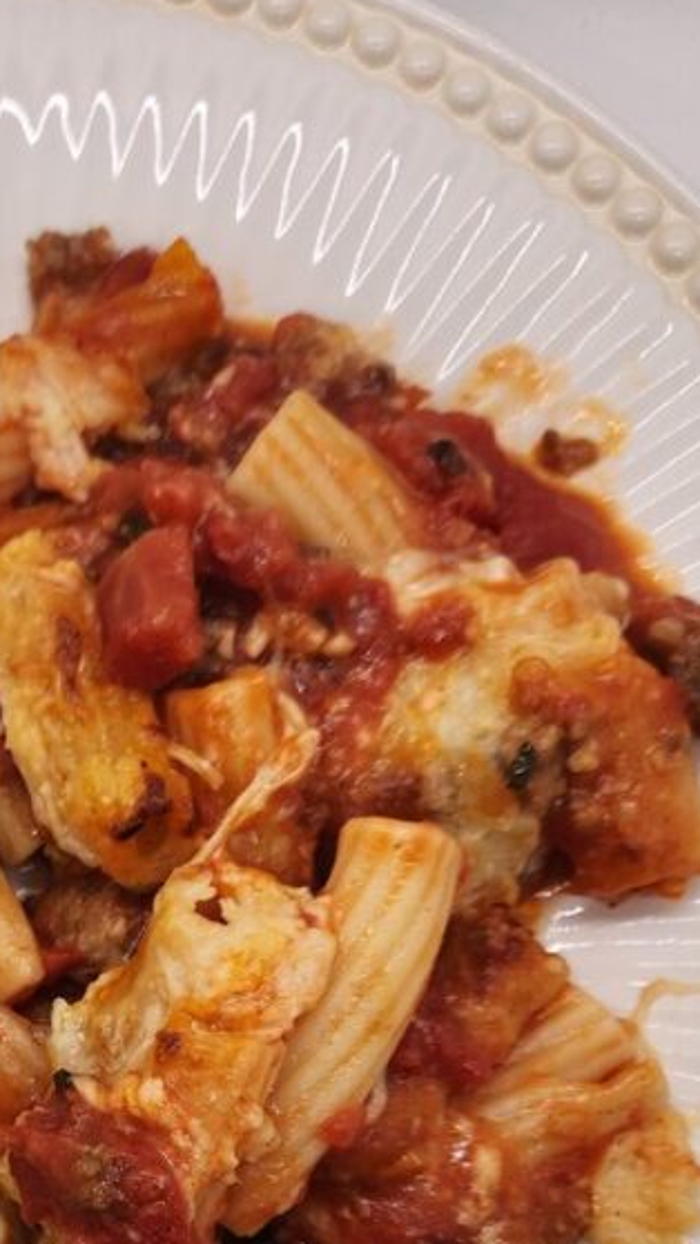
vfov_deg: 42.4
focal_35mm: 46
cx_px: -58
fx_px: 1517
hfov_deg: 24.4
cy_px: 1010
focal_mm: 5.4
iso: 32
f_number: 1.8
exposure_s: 1/180
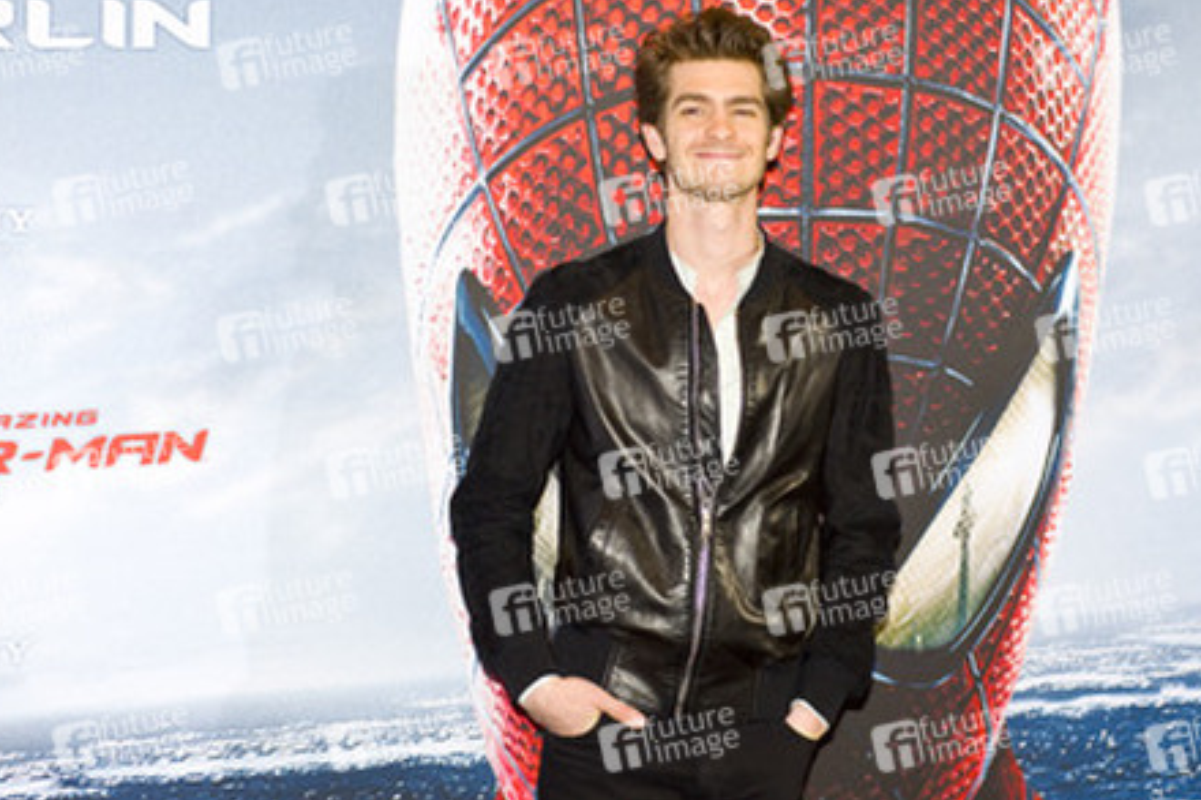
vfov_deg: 15.5
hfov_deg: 23.1
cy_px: 399
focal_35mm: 88
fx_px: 2935
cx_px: 595
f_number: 5
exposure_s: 1/320
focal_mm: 86
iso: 1250
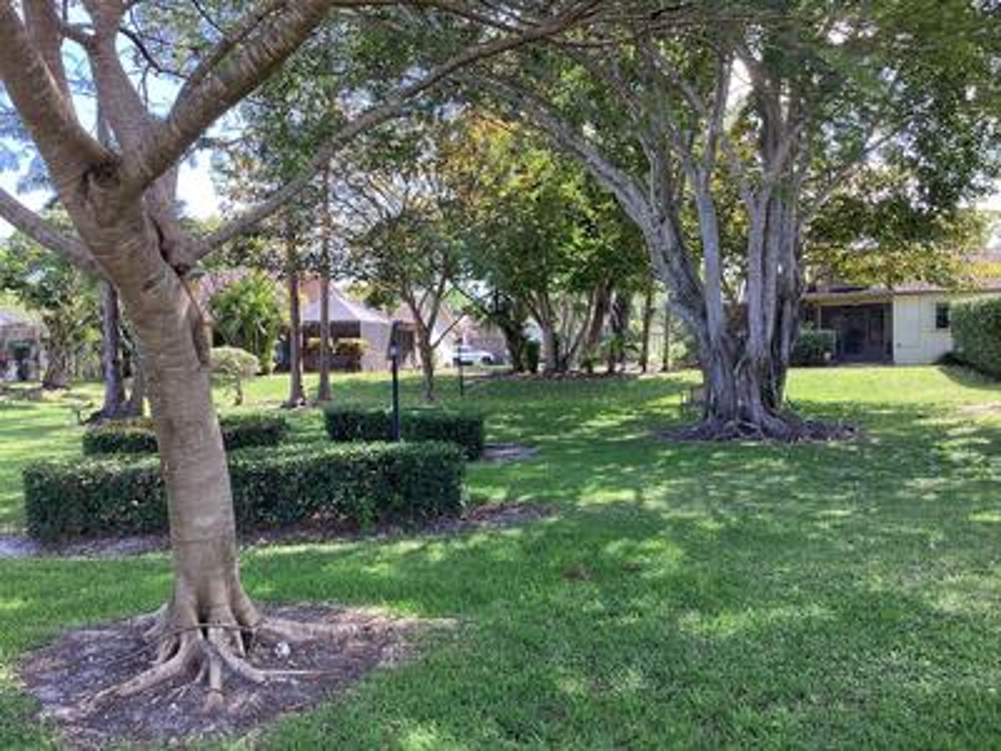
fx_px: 896
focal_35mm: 31
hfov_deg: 58.4
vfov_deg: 45.4
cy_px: 376
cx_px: 500
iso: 25
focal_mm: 3.3
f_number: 2.4
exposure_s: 1/103
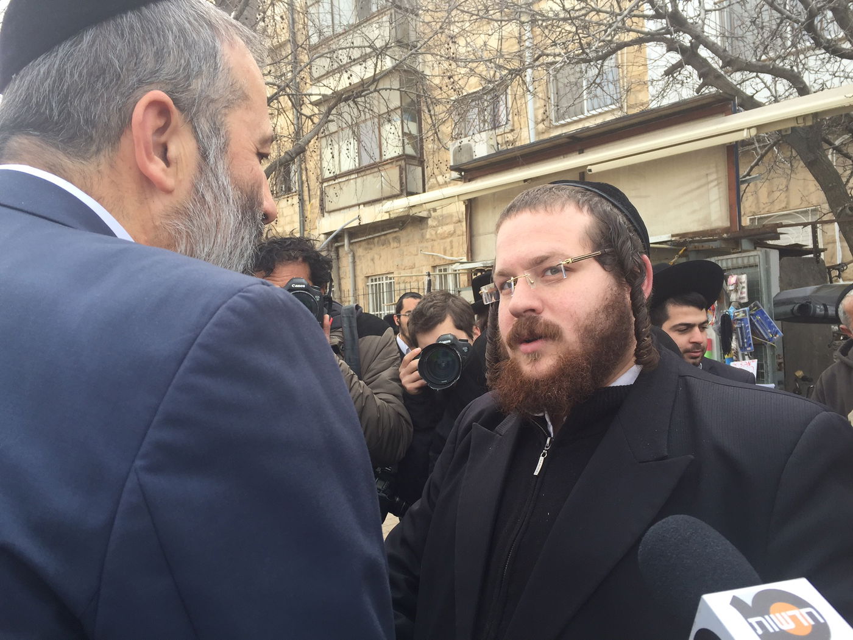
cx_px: 426
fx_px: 715
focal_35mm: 29
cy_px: 320
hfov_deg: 61.7
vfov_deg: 48.2
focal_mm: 4.15
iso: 32
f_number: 2.2
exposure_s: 1/363
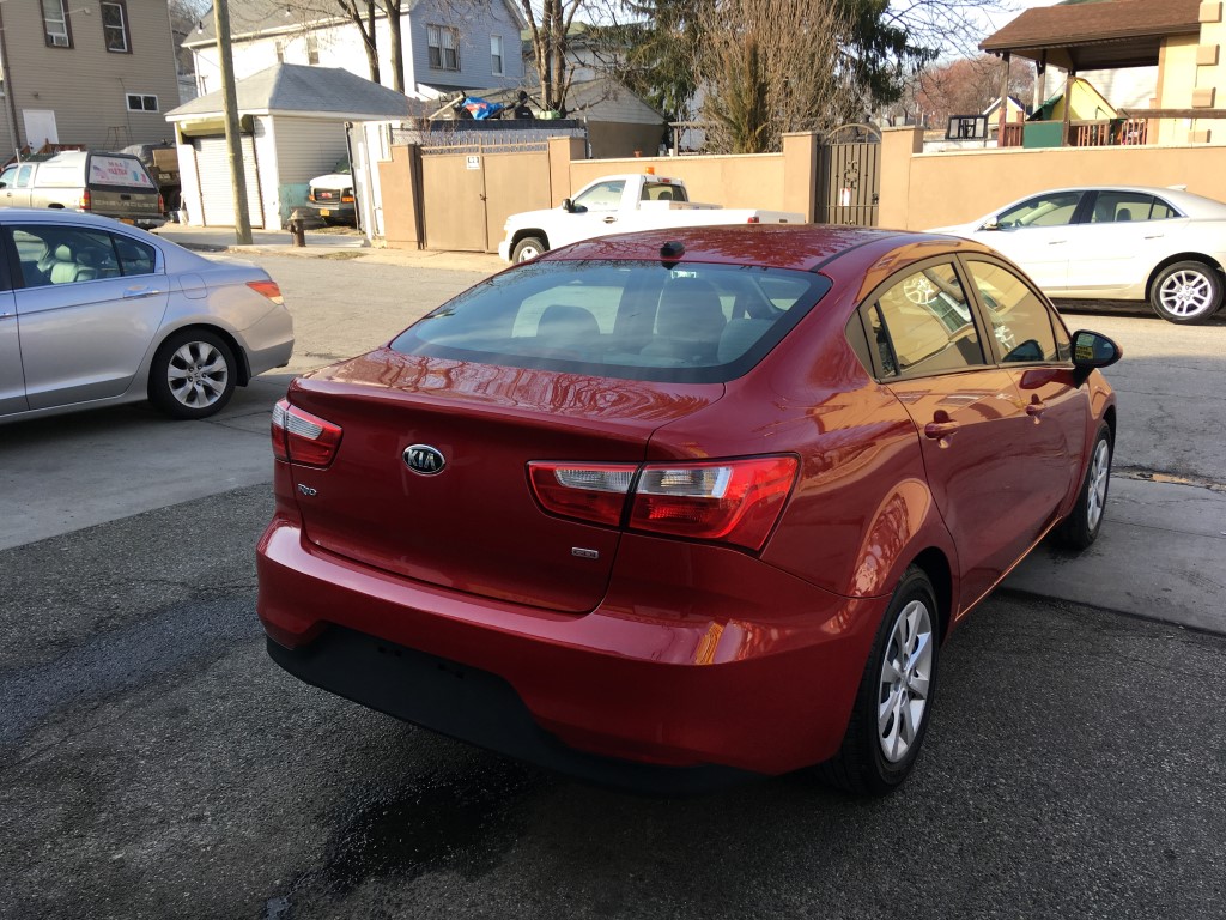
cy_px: 460
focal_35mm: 29
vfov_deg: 48.2
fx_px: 1027
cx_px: 613
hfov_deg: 61.7
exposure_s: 1/354
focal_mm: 4.15
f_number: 2.2
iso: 25
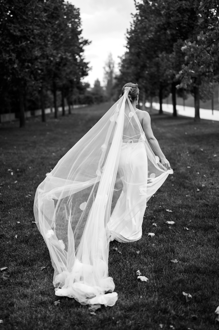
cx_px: 110
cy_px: 165
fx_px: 457
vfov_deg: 39.6
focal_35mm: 50
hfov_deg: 27.0
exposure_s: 1/800
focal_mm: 50
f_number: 1.8
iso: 125
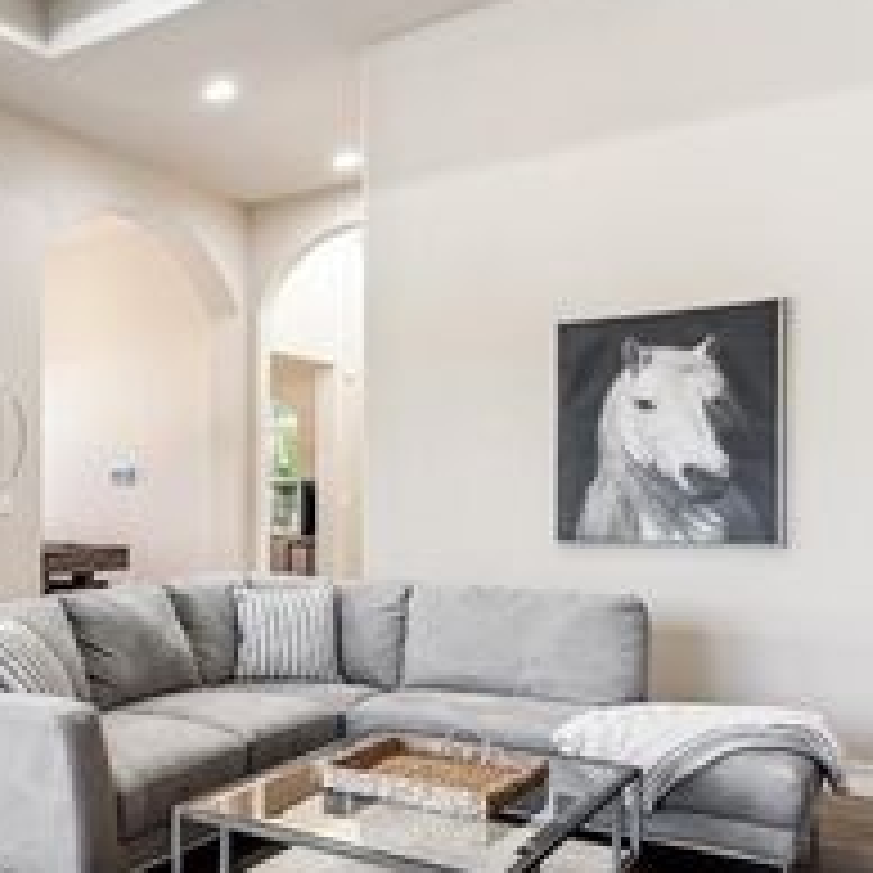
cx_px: -198
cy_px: 506
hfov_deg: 35.8
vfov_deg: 47.0
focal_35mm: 35
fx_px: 999
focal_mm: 16
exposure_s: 1/4
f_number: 9
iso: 200
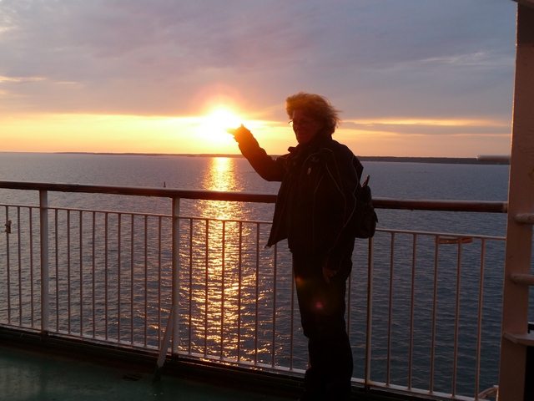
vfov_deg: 36.0
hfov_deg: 46.8
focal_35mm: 40
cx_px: 267
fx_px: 617
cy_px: 200
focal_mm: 6.7
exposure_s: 1/100
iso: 100
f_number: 3.9
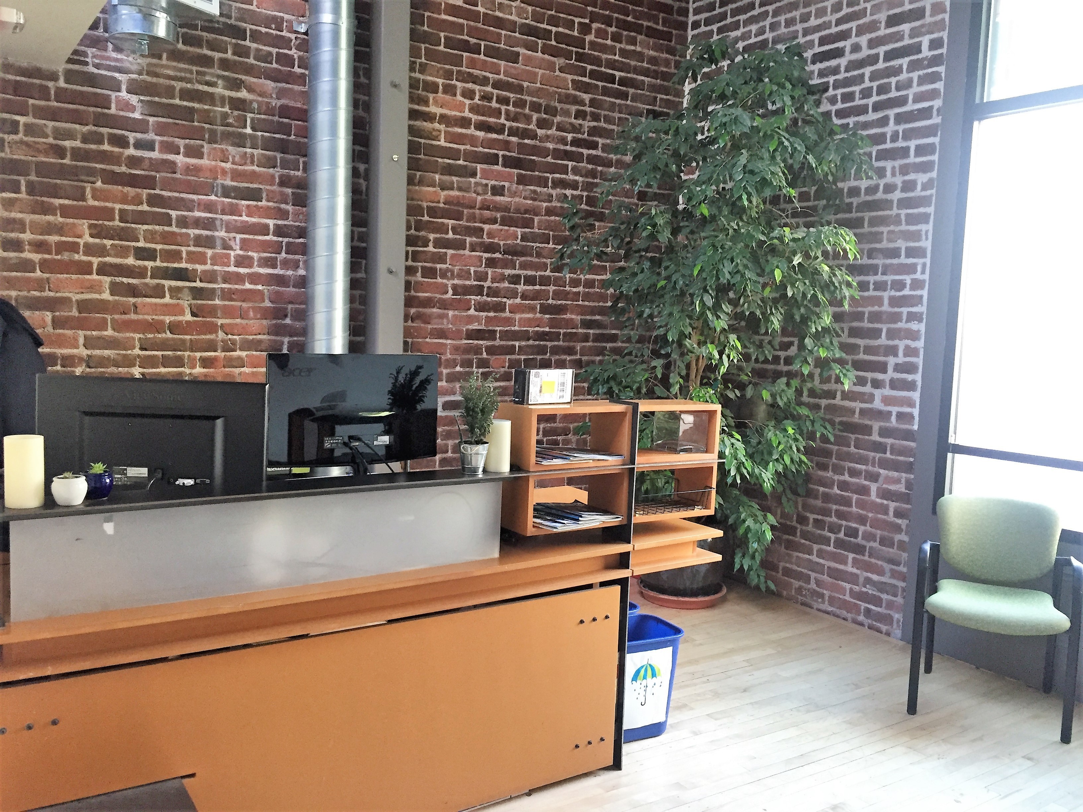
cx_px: 542
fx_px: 907
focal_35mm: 29
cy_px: 406
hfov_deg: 61.7
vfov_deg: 48.2
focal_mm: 4.15
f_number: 2.2
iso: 160
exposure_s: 1/30
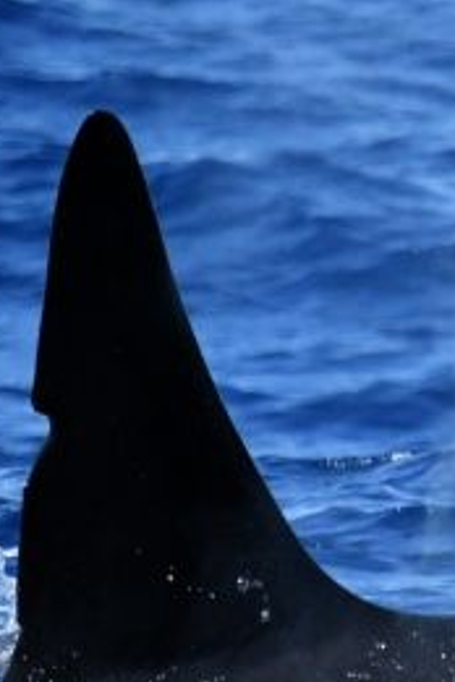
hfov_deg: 0.7
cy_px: 443
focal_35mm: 1837
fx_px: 34824
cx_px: 839
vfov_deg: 1.1
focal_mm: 600
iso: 1800
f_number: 6.3
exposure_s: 1/8000
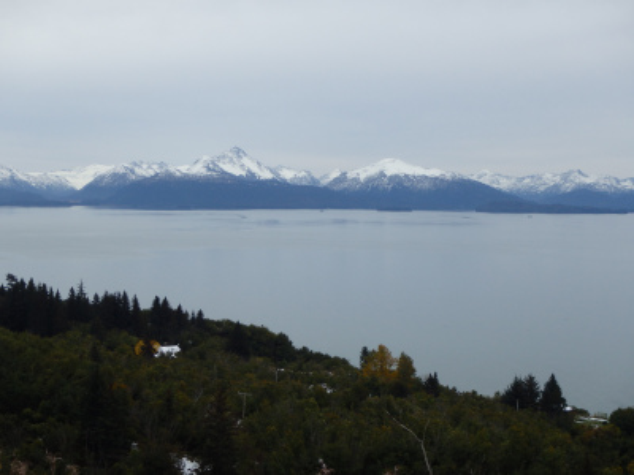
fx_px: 1099
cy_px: 238
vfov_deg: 24.4
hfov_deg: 32.2
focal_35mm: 60
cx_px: 317
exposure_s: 1/160
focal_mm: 10.7
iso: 125
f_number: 5.3
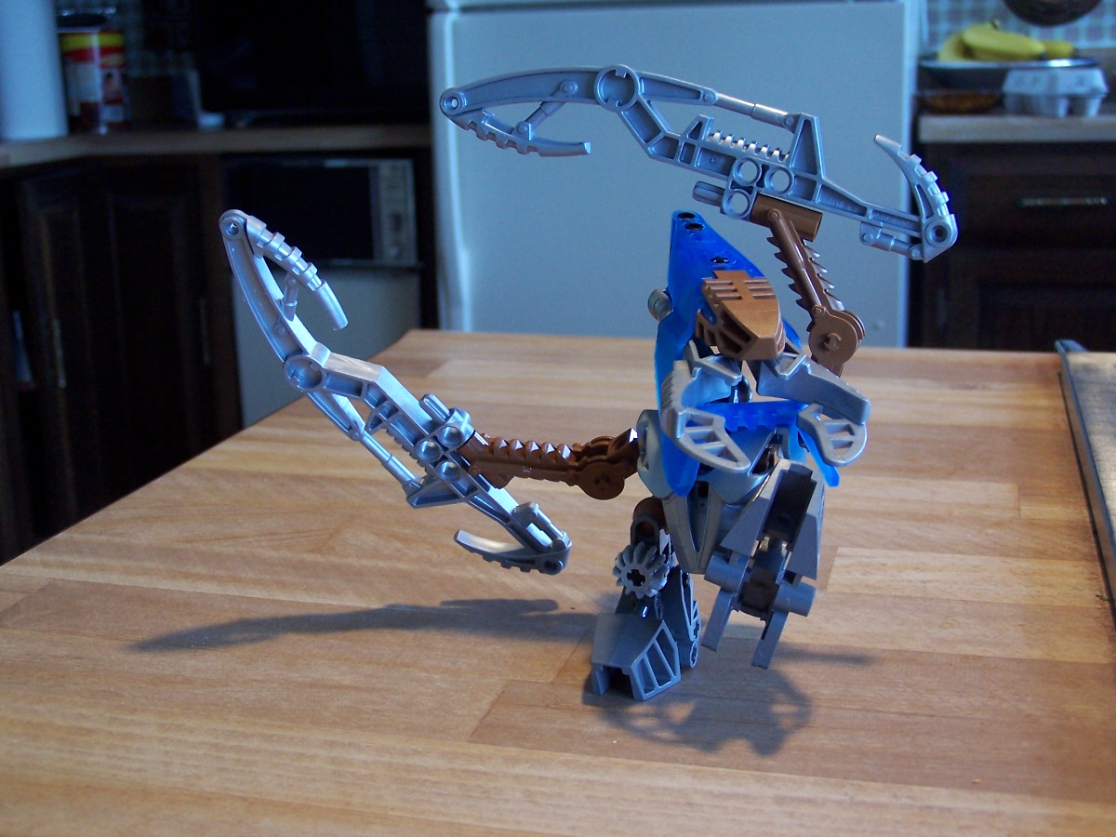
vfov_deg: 28.6
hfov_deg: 37.5
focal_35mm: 51
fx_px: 1644
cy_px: 418
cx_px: 558
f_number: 3.2
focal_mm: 8.5
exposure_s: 1/30
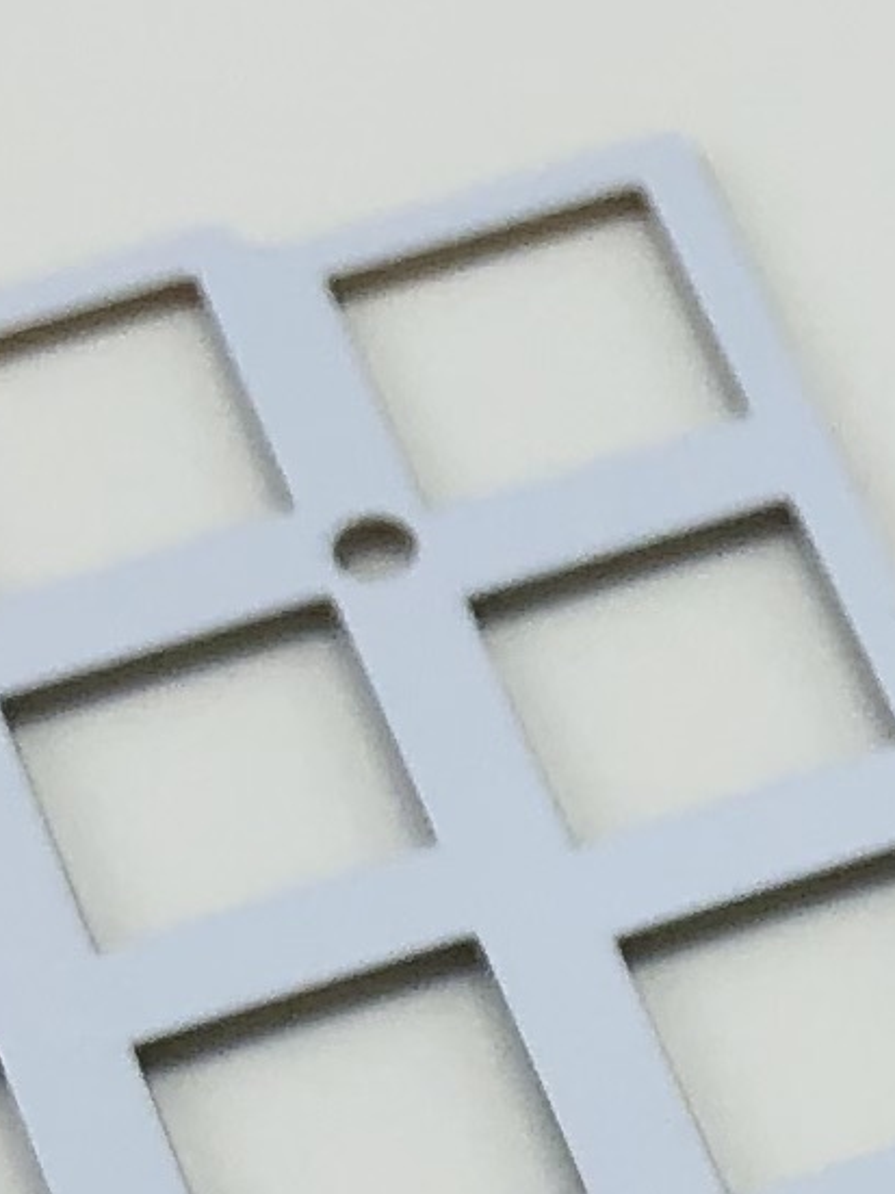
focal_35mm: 205
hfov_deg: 7.0
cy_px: 1324
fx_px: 7070
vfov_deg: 9.6
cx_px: 1842
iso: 20
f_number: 1.8
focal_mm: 4
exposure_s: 1/725
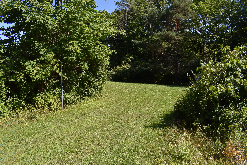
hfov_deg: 67.4
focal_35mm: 27
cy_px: 82
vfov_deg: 48.0
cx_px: 124
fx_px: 185
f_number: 9
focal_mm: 18
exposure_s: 1/320
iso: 200
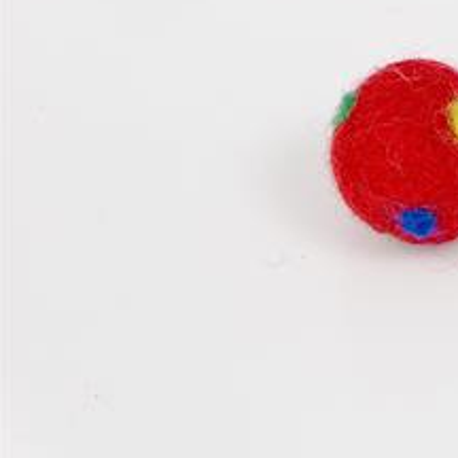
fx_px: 3323
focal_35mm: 222
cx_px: 420
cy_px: 152
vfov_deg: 7.9
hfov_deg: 7.9
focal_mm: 27.85
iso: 100
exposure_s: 1/32.4
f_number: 3
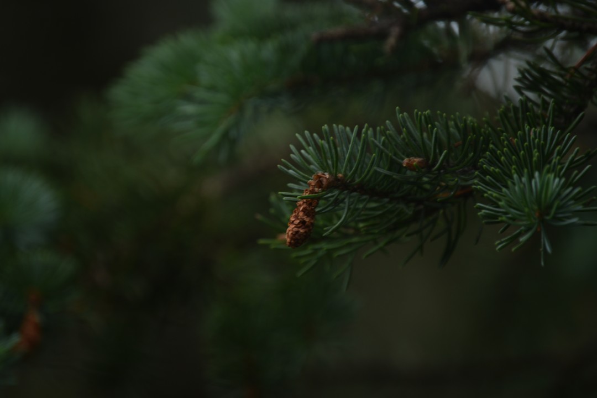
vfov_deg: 4.6
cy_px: 199
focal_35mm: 300
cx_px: 298
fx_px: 4975
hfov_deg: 6.9
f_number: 5.6
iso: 100
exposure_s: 1/100
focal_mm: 200
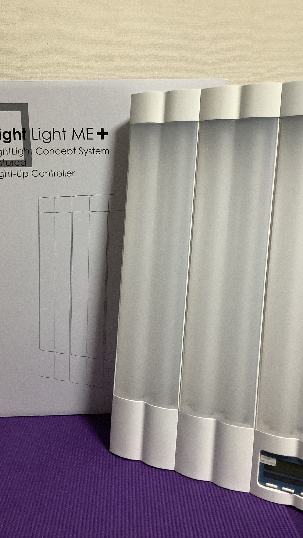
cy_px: 268
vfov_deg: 58.0
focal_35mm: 34
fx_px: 486
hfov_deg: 34.6
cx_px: 162
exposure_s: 1/50
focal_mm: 3.3
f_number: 2.4
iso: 250
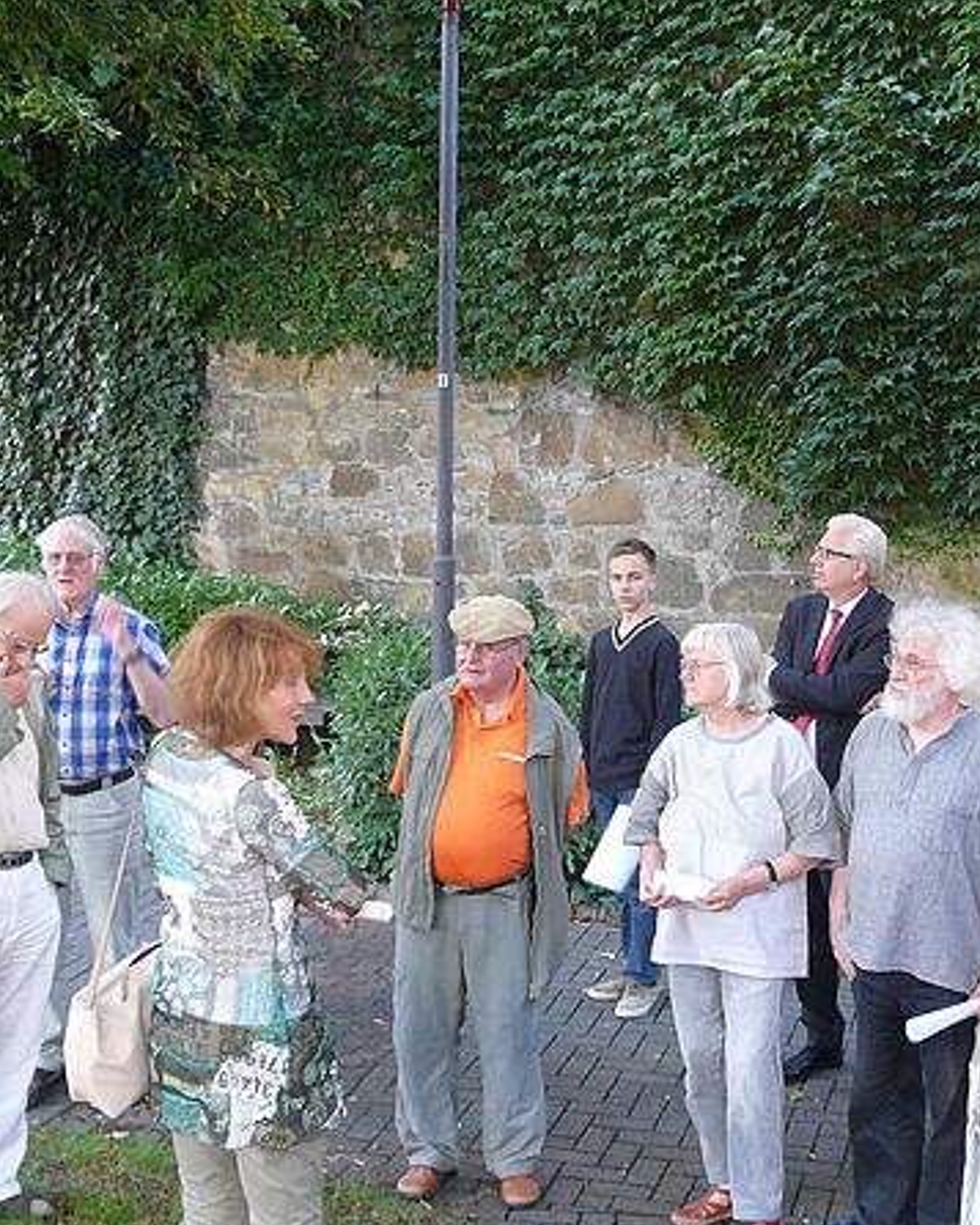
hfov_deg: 29.6
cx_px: 570
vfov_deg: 36.6
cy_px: 699
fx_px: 1848
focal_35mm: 51
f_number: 2.8
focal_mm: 4.6
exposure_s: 1/30
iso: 160
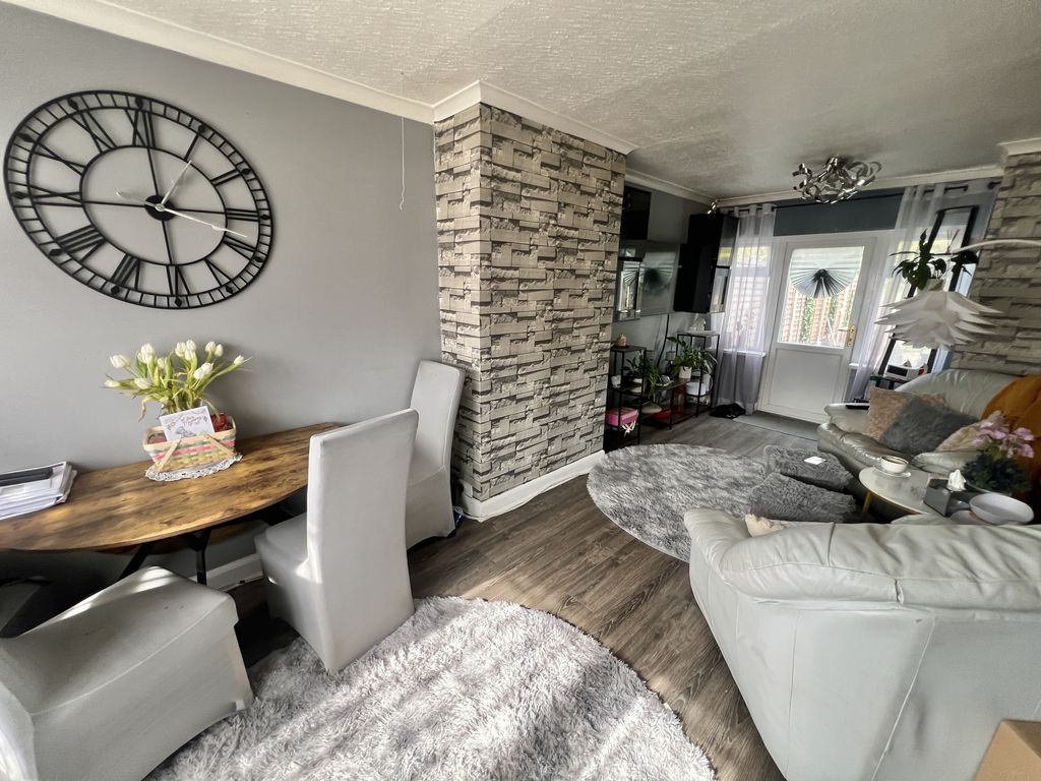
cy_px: 390
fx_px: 391
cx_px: 520
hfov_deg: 106.2
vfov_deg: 89.9
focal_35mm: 13
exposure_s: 1/99
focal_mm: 1.57
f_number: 1.8
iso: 200
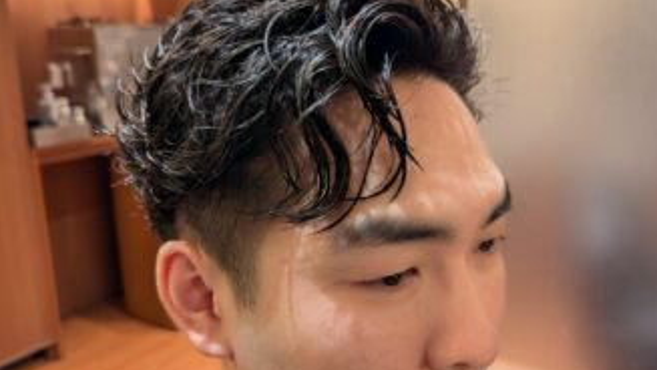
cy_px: 223
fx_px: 627
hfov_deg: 55.3
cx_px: 336
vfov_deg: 32.7
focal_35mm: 36
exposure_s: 1/50
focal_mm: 6.81
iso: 89
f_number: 1.85
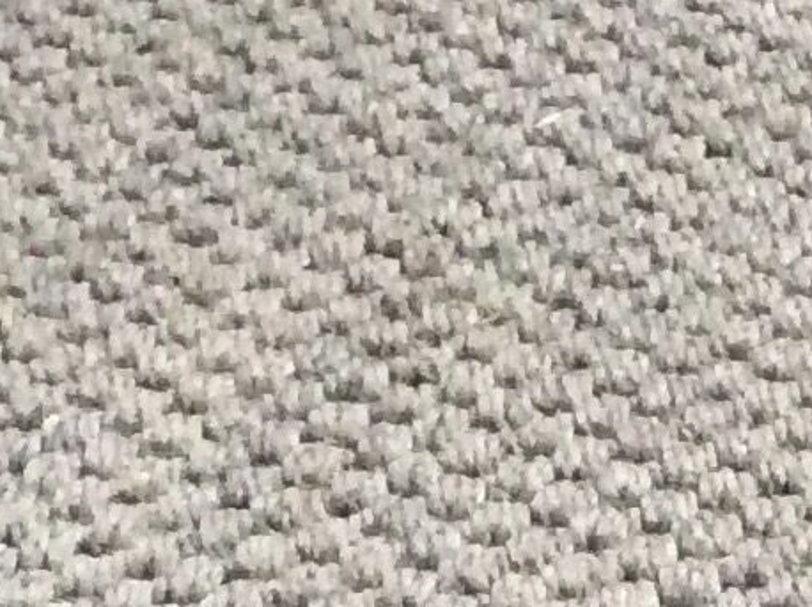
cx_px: 1950
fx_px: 4239
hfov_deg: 9.7
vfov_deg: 7.6
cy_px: 1487
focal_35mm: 181
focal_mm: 3.3
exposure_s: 1/25
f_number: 2.4
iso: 250
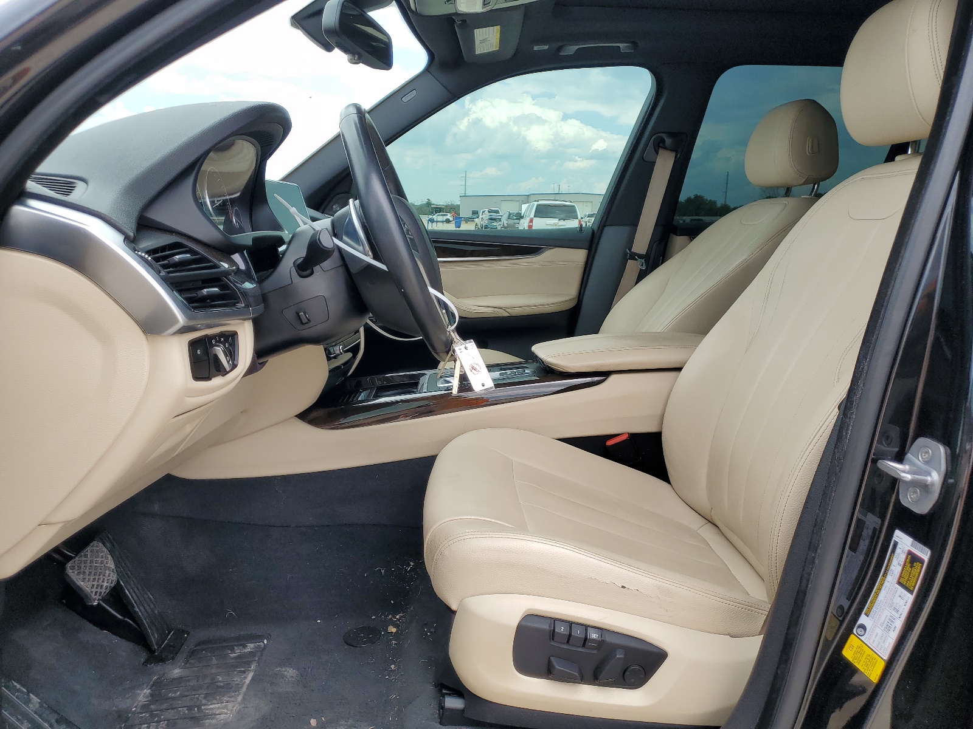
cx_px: 486
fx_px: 731
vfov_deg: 53.1
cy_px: 364
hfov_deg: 67.3
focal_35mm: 26
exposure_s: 1/769
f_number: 1.5
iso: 50
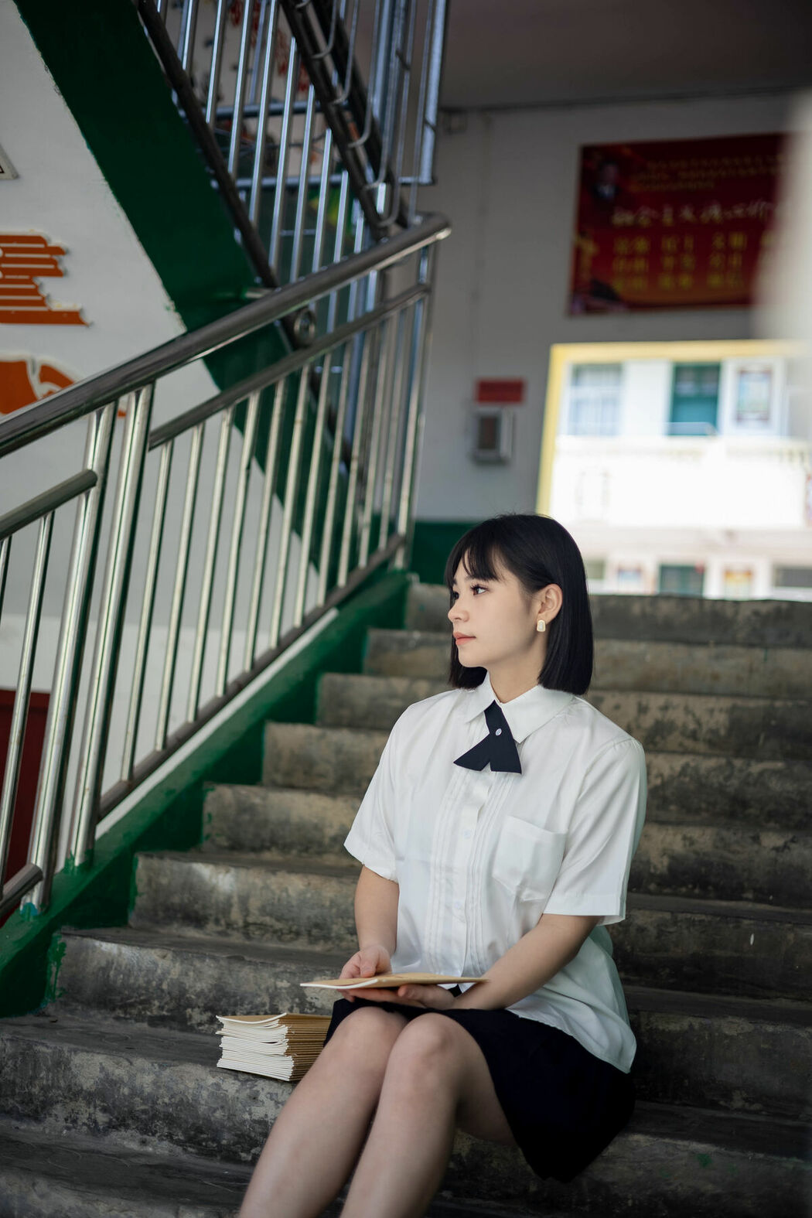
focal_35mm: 50
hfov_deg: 27.0
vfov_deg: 39.6
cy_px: 609
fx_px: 1692
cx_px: 406
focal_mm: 50
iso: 100
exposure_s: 1/320
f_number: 1.8
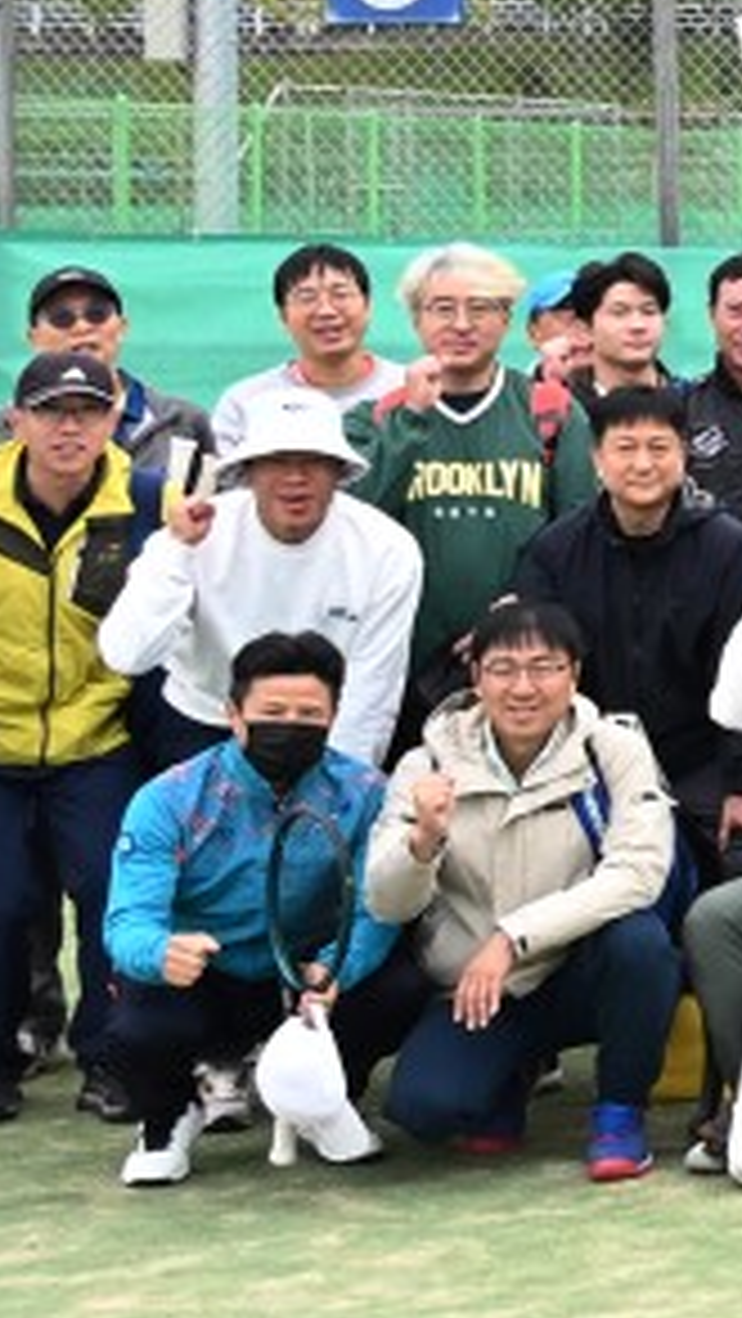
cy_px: 263
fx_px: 3844
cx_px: 2433
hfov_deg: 8.6
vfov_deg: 19.3
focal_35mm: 110
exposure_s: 1/400
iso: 1000
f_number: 6.3
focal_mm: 24
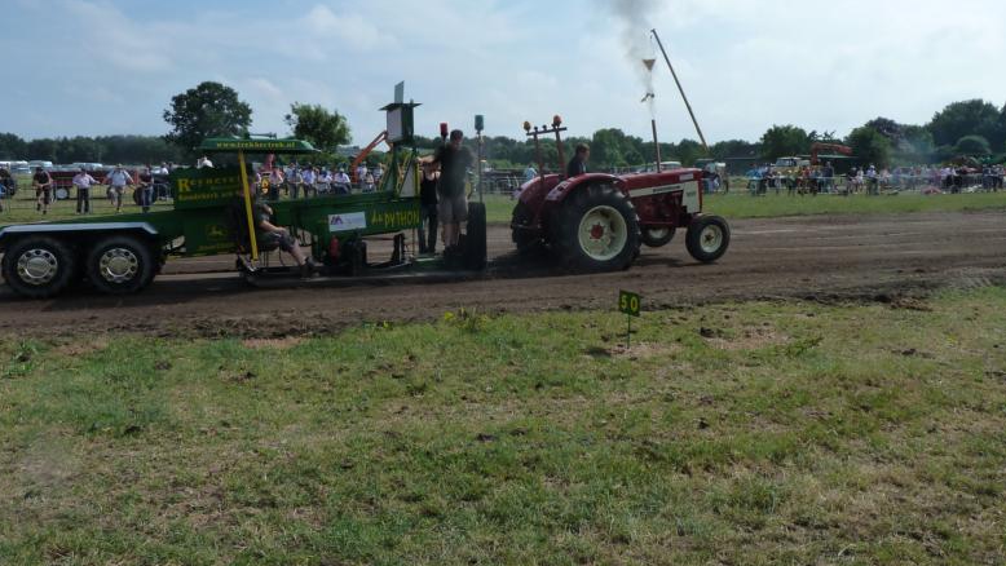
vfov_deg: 41.1
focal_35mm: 28
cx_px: 507
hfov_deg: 67.9
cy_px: 199
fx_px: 747
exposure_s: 1/500
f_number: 5.6
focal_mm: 4.1
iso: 125
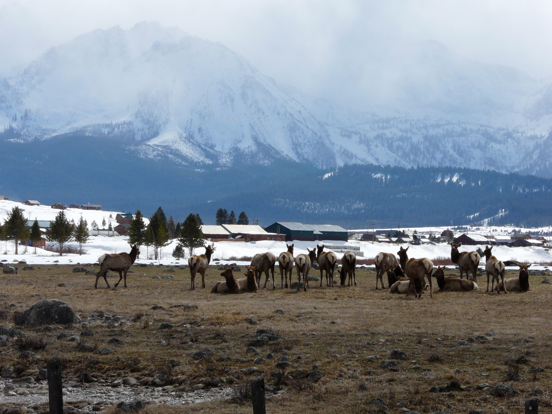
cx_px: 276
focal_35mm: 117
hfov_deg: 16.8
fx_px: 1866
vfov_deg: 12.7
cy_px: 207
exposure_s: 1/500
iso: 100
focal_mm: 19.2
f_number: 8
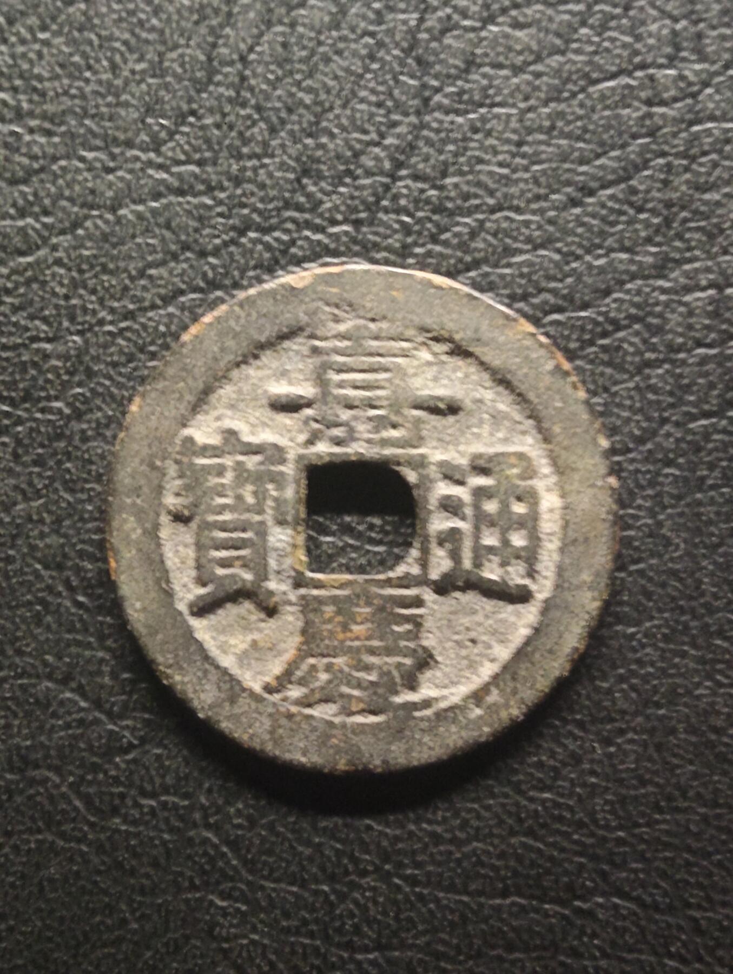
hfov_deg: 29.2
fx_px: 1408
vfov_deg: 38.1
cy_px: 487
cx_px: 366
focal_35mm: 50
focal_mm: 3.42
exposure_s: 1/20
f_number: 2.2
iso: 1600
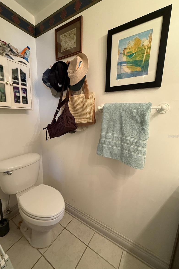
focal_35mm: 15
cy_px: 136
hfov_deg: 77.1
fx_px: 112
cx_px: 81
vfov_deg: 100.4
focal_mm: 2.22
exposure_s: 1/60
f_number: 2.2
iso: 320
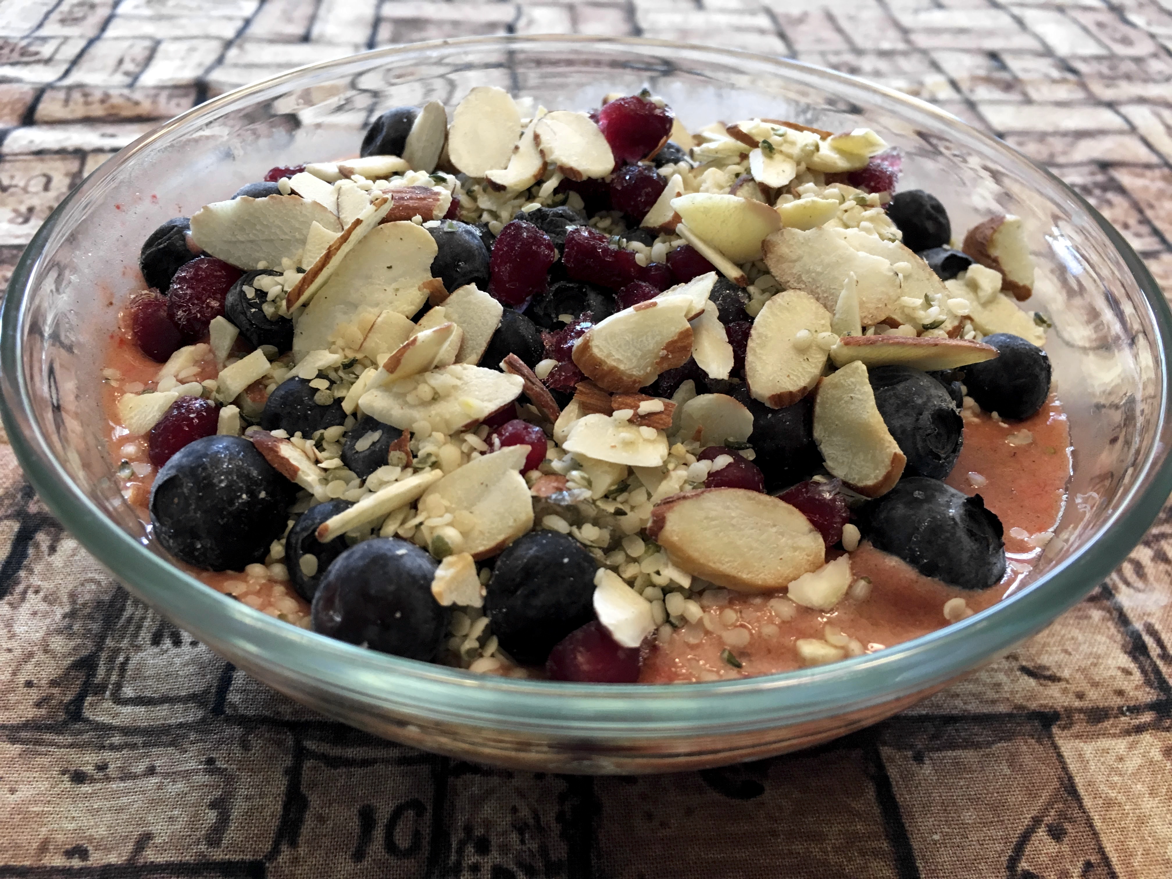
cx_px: 586
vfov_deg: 48.2
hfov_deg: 61.7
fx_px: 982
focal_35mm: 29
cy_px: 440
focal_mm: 4.15
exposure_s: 1/30
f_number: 2.2
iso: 80
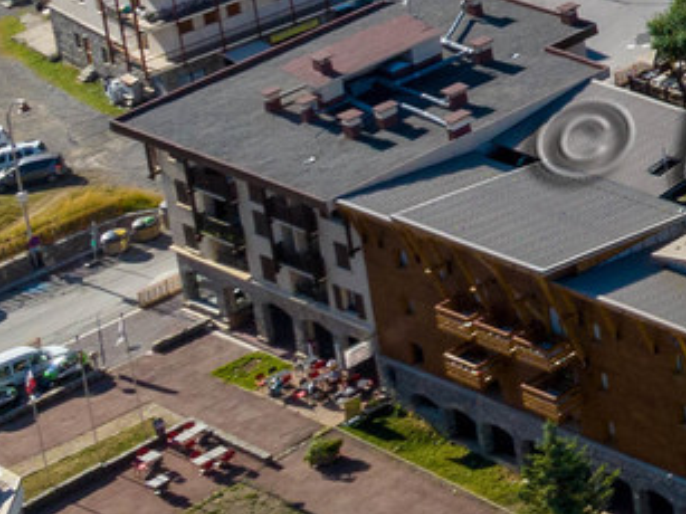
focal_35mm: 125
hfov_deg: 11.9
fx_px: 2476
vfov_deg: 11.0
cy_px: -451
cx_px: 1763
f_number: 8
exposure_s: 1/200
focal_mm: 12.3
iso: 100
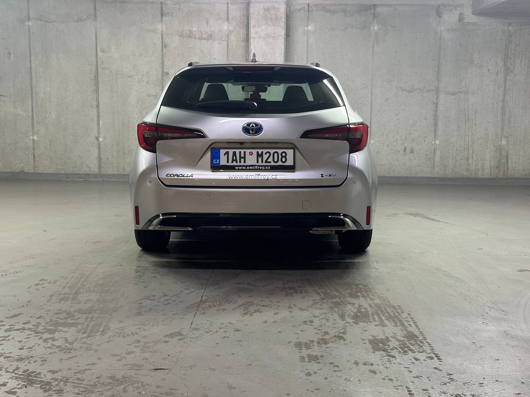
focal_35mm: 48
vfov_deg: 30.3
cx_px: 265
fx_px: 735
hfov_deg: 39.7
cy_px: 198
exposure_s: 1/50
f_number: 1.78
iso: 250
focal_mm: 6.86
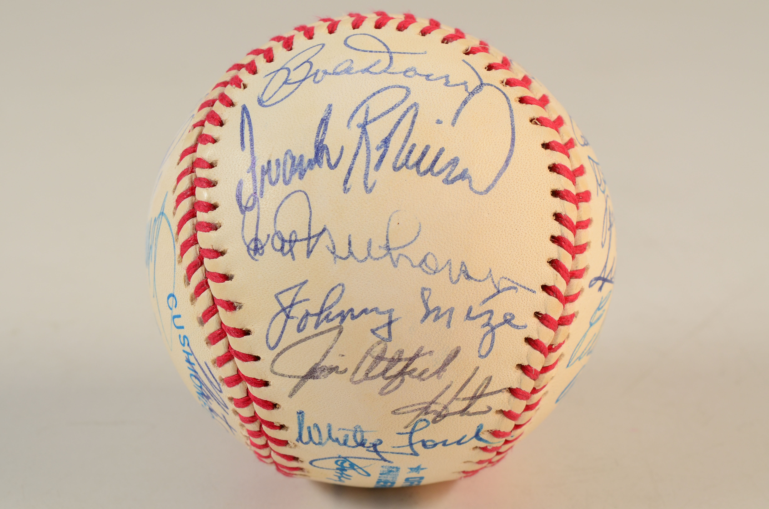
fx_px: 1663
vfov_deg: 17.4
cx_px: 384
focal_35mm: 78
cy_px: 254
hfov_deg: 26.0
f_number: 14
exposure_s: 1/160
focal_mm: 52
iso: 200
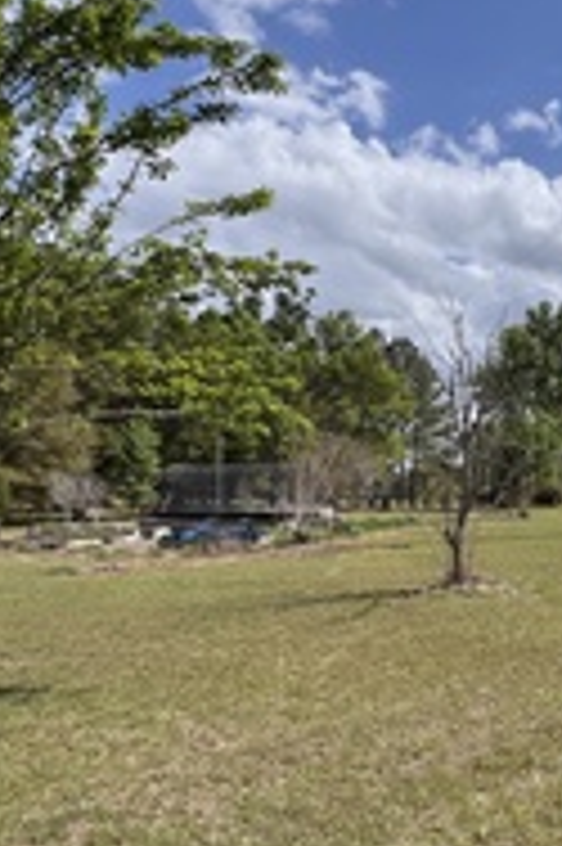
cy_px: 432
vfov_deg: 60.3
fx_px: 727
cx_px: 522
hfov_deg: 38.8
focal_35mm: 31
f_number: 2.2
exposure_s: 1/3390
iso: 50
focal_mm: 2.22
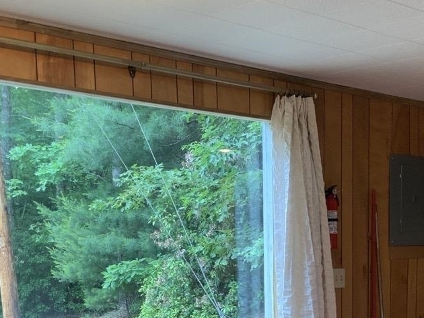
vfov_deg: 20.5
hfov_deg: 28.1
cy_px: 334
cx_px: 261
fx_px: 845
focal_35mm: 69
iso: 64
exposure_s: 1/60
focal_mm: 3
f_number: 1.8
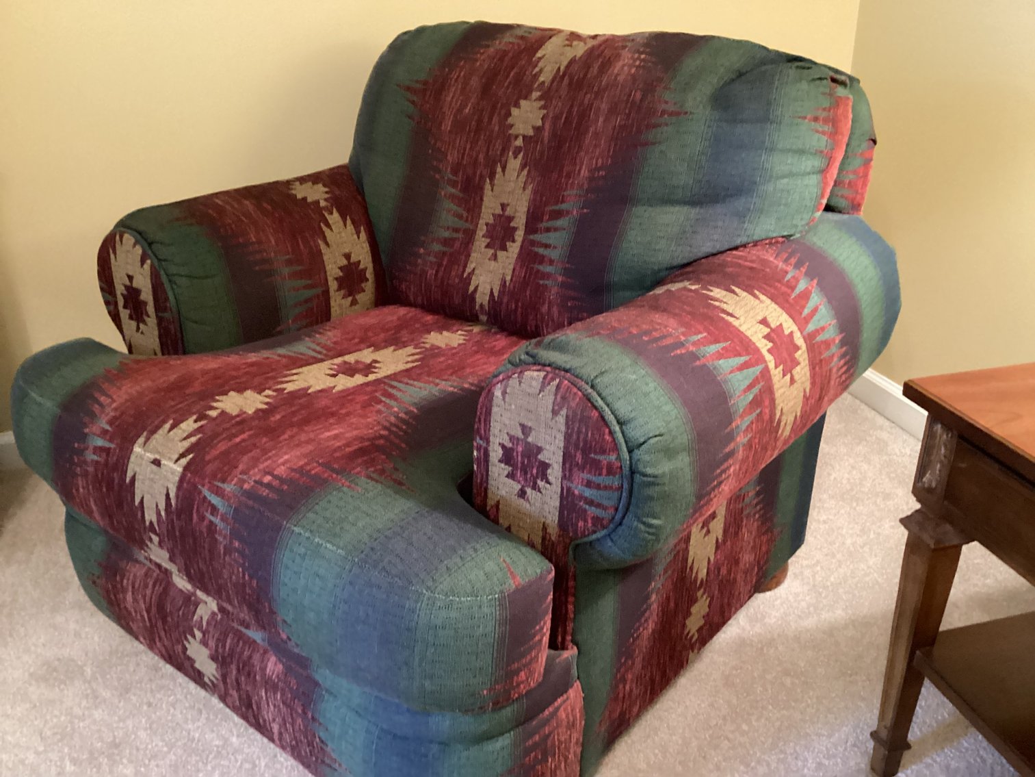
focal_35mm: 31
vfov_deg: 45.4
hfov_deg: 58.3
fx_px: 927
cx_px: 518
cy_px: 388
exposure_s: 1/20
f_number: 2.4
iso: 640
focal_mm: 3.3
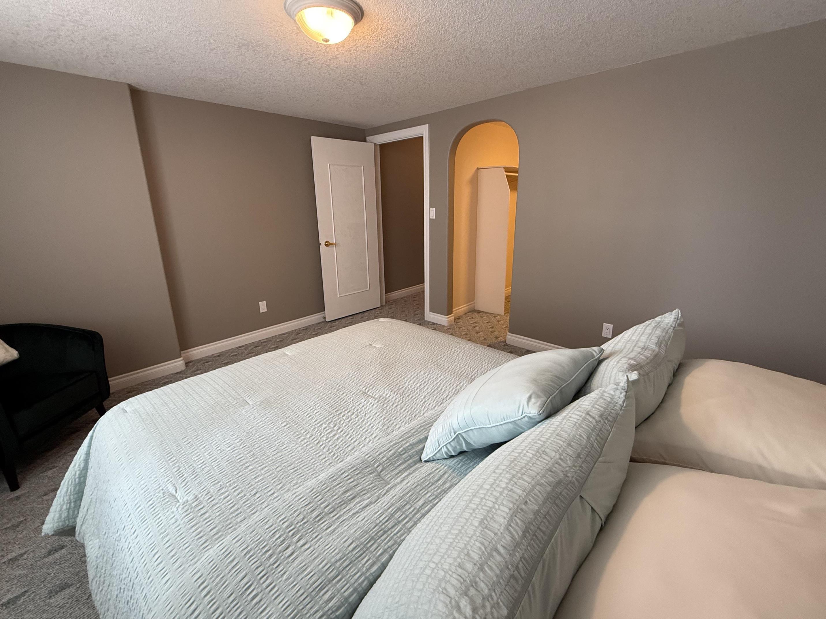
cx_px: 411
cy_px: 289
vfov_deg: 81.6
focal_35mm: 15
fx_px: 358
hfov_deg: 98.2
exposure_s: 1/60
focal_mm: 2.22
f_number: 2.2
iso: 250
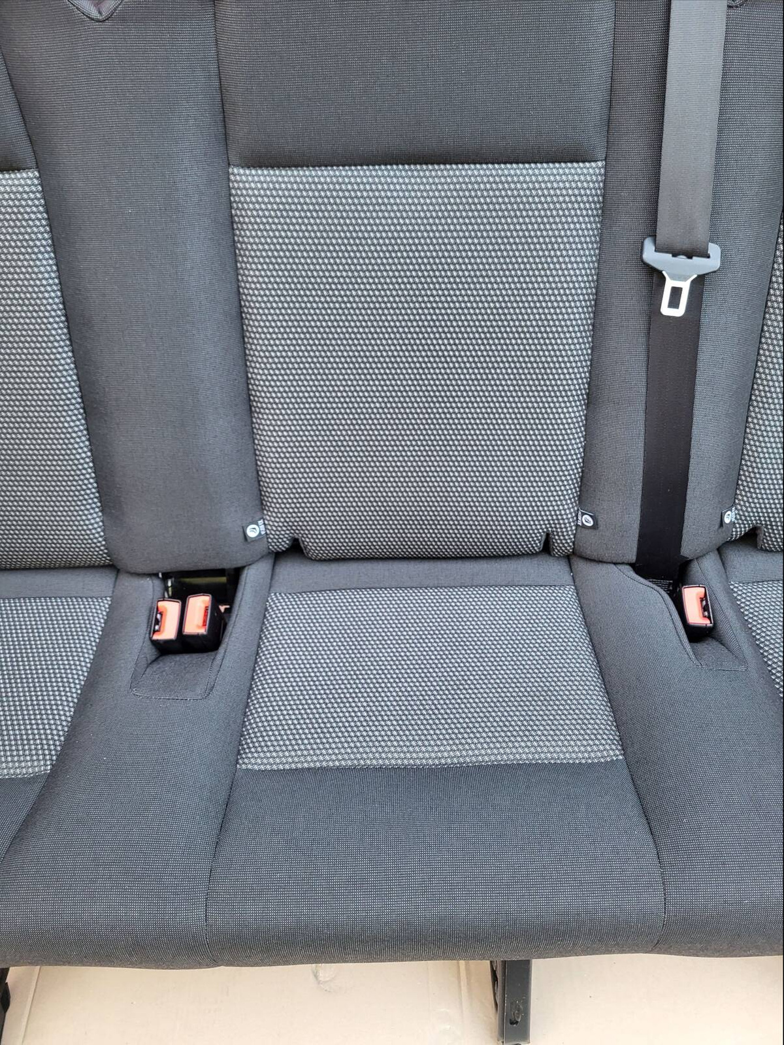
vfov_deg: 67.3
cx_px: 392
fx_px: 785
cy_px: 522
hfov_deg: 53.1
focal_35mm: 26
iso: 250
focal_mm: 5.4
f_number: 1.8
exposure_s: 1/100
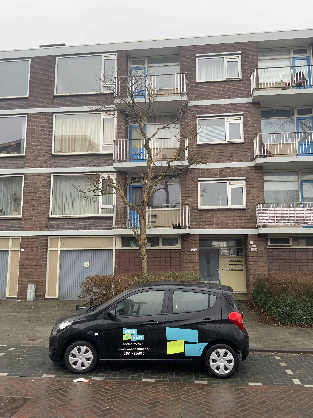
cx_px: 156
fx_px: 350
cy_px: 209
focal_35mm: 29
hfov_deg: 48.2
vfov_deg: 61.7
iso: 40
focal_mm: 3
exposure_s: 1/122
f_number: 1.8
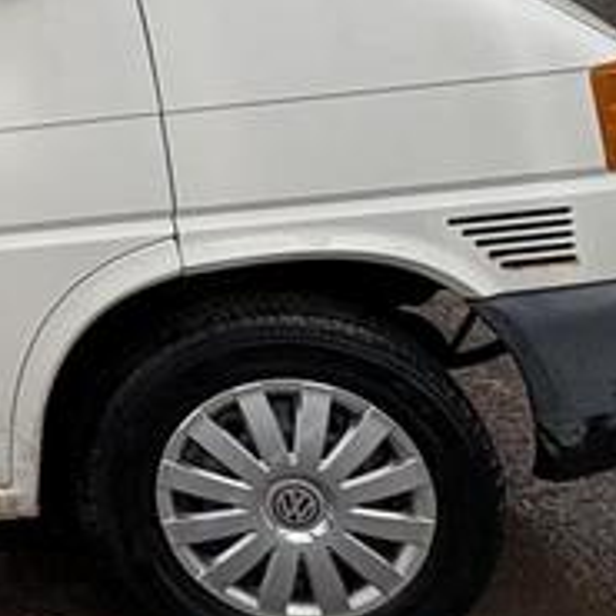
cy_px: -83
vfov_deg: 26.1
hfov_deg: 21.2
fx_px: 1208
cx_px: -436
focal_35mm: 60
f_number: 2.2
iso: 40
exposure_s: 1/498
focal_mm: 2.22
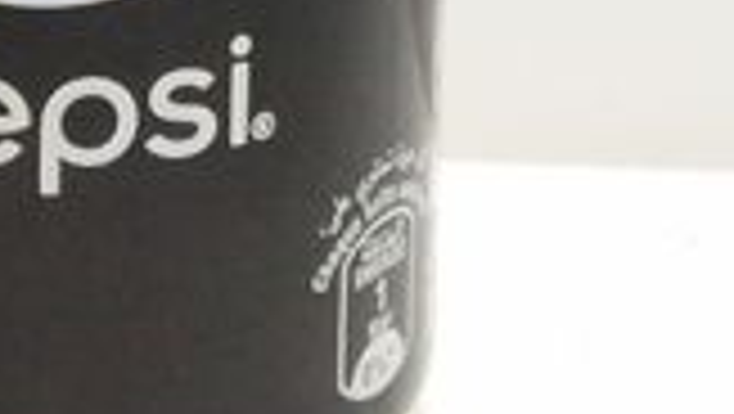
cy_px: -223
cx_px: 50
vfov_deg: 14.6
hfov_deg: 26.4
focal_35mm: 77
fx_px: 1500
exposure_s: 1/100
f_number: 1.79
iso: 178
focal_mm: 4.71
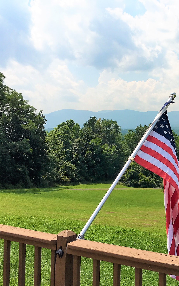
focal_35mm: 42
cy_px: 143
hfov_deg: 29.1
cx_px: 168
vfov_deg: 47.2
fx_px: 328
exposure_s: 1/2404
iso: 25
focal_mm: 4.15
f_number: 2.2
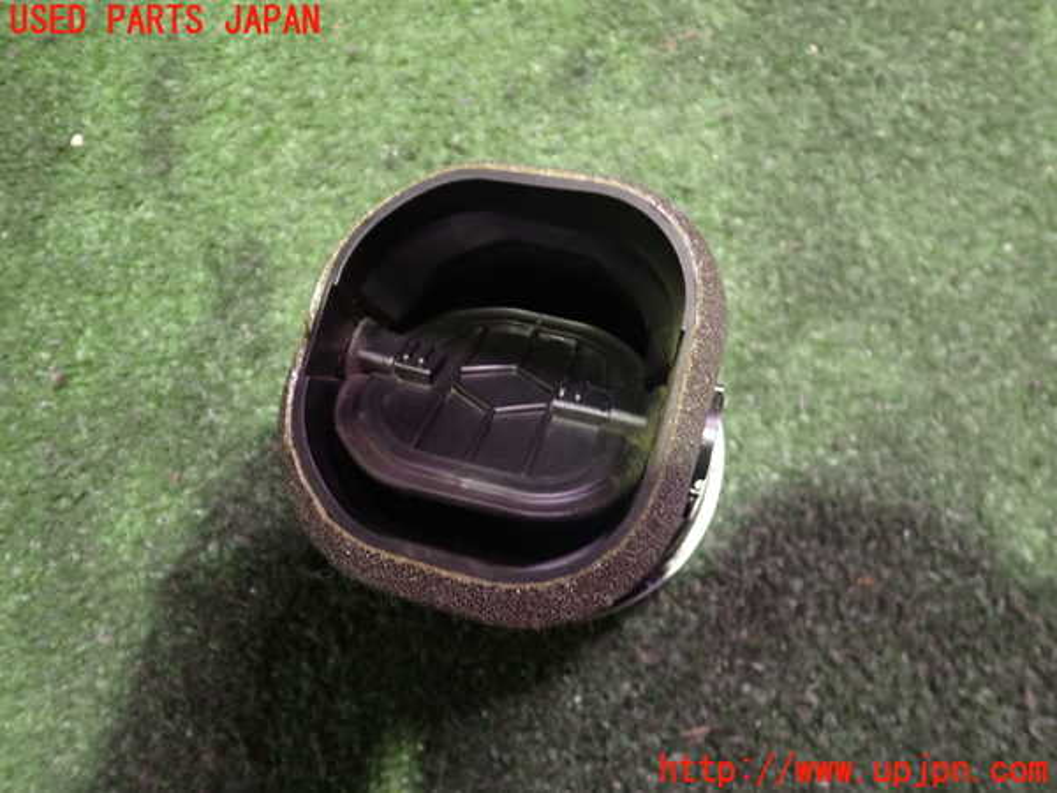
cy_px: 396
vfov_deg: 46.8
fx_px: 916
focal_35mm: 30
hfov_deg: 60.0
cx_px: 528
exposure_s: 1/13
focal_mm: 5.4
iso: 800
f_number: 2.3
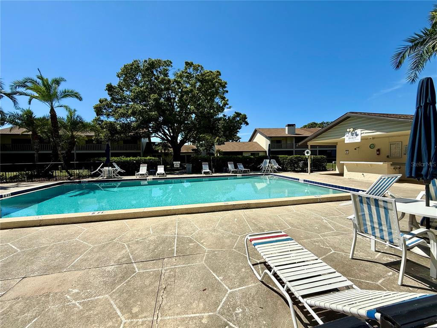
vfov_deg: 85.7
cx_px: 218
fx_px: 177
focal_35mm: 14
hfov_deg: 102.1
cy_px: 164
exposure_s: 1/3460
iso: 50
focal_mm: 2.22
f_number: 2.2
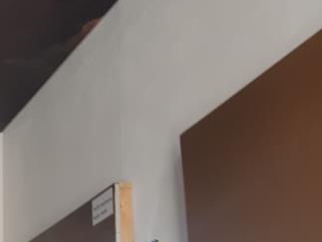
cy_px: 319
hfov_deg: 22.1
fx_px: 763
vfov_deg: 16.9
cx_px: -62
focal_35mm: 82
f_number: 1.7
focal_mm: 3.93
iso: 64
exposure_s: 1/50
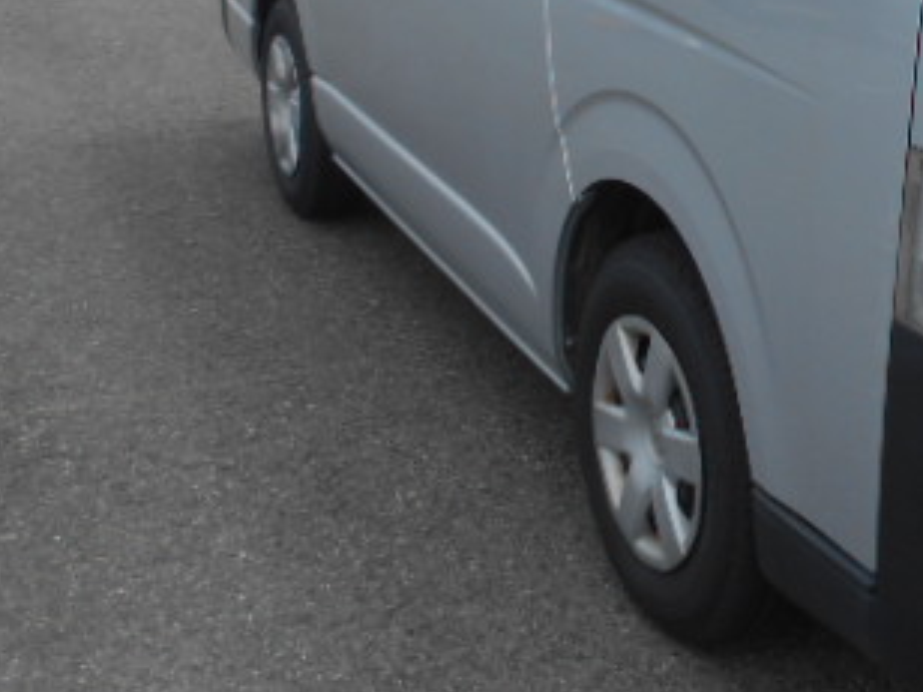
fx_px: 1440
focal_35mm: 54
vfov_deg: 26.4
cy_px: 105
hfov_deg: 33.0
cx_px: 893
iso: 80
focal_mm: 4.6
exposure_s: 1/1250
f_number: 3.2
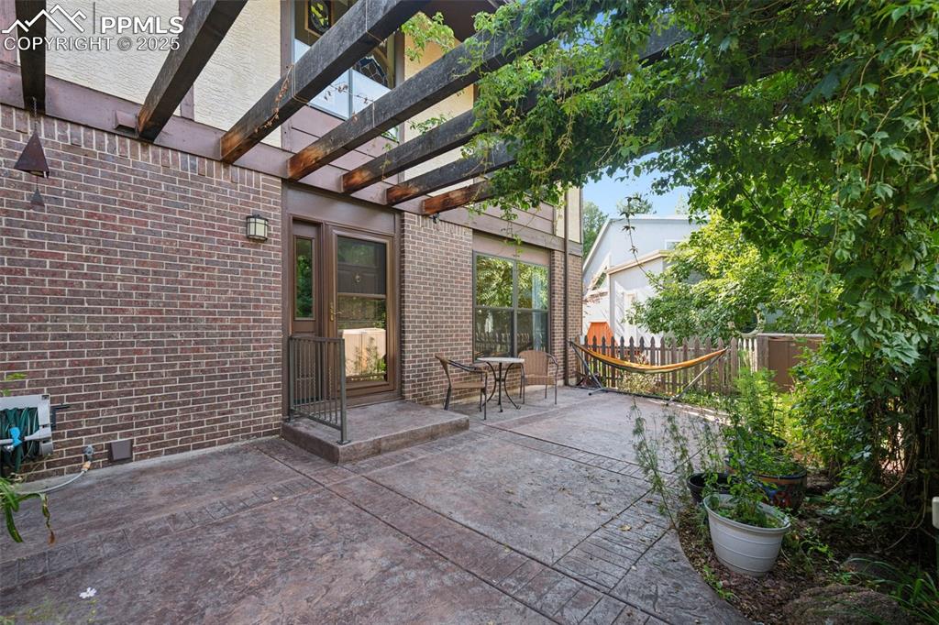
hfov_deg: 100.4
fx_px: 391
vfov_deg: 77.3
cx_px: 470
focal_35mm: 15
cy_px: 312
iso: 400
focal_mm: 15
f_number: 5
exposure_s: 1/100
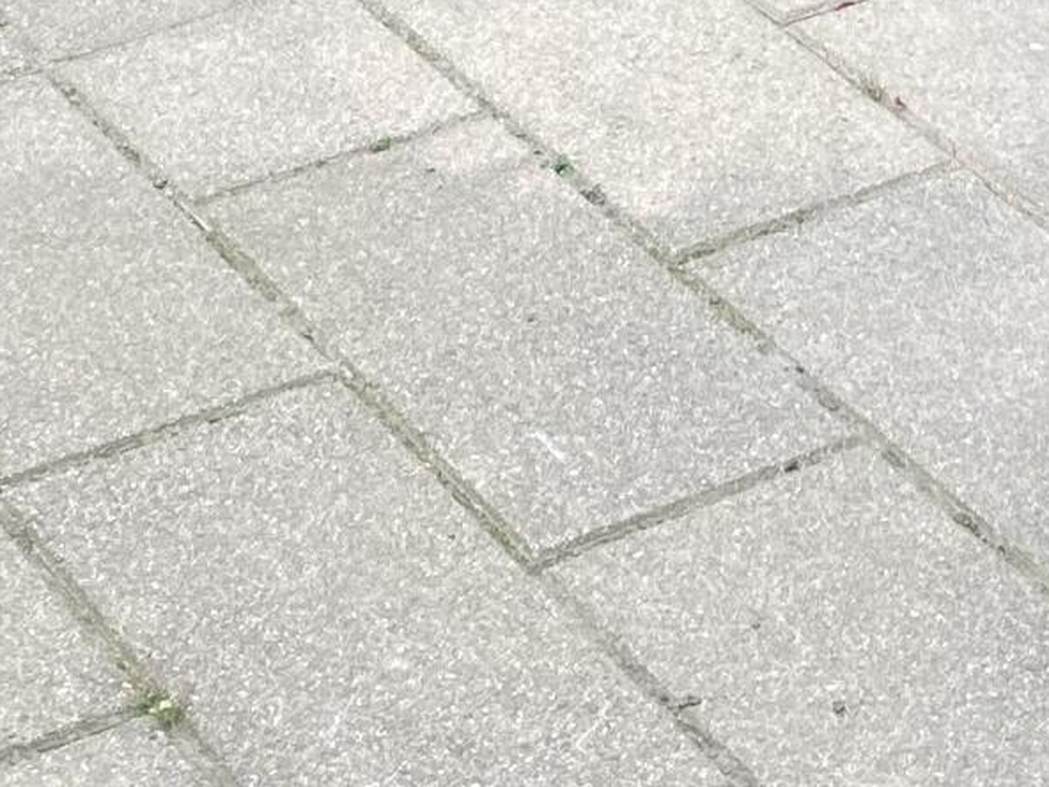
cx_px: 838
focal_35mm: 142
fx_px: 4303
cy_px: -932
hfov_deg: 13.8
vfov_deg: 9.6
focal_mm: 3.99
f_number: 1.8
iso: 20
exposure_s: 1/212
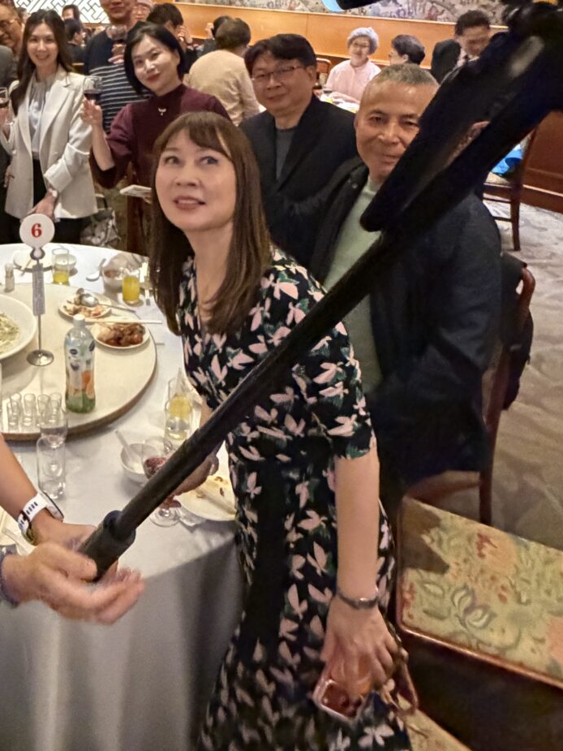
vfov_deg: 53.7
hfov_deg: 40.9
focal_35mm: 31
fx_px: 672
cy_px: 132
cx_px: 27
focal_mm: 2.22
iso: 1000
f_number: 2.2
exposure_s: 1/60
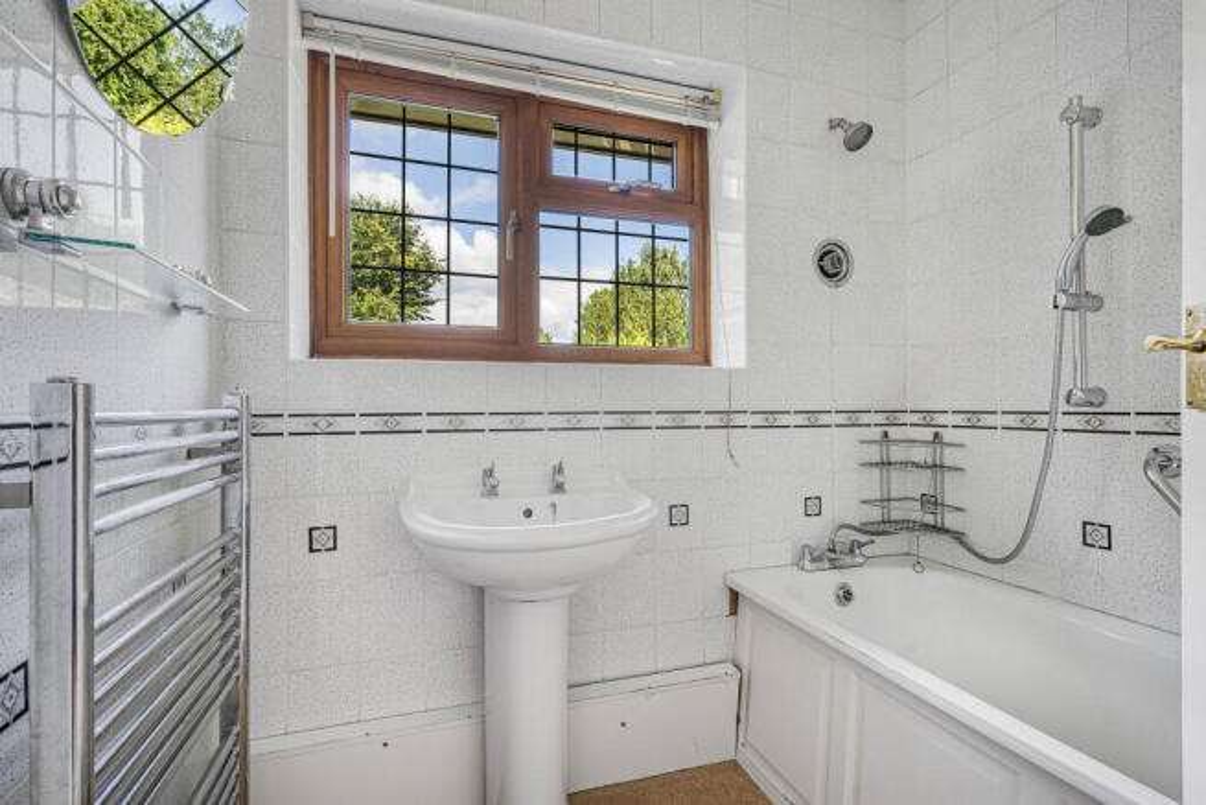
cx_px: 603
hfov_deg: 96.7
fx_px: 536
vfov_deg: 73.8
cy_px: 402
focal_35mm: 16
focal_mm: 16
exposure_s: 1/6
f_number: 9
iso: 400
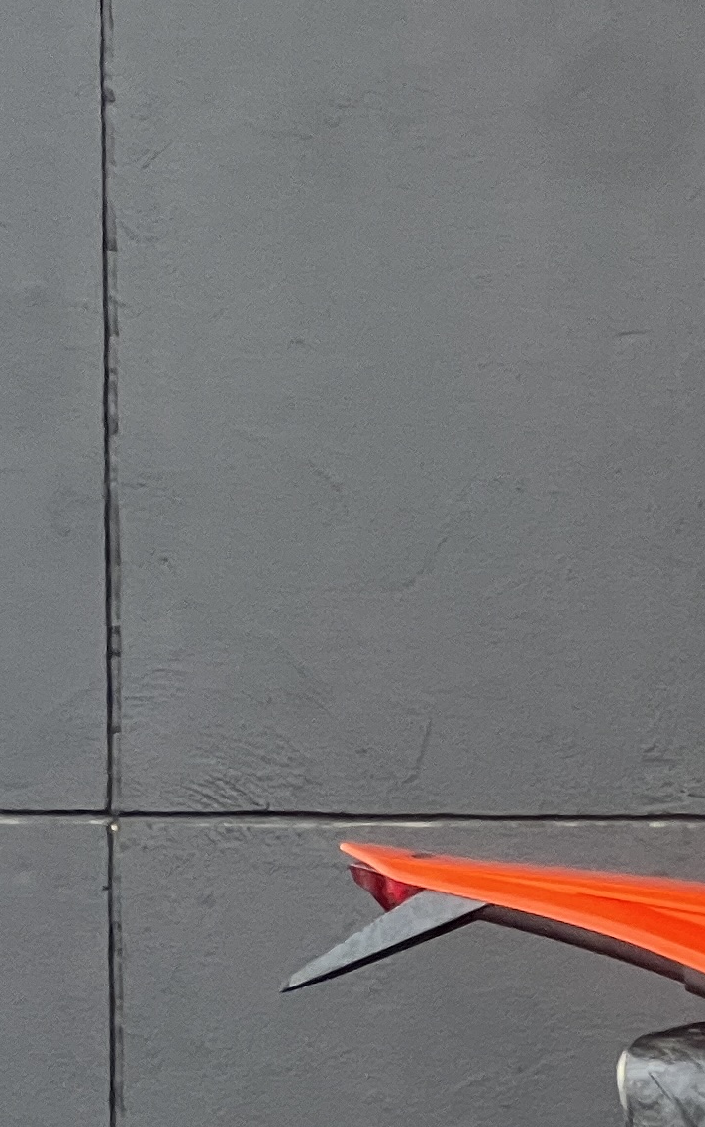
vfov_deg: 7.2
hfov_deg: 4.4
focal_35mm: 289
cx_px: 1818
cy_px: 1406
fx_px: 8883
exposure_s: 1/99
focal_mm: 9
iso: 64
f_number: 2.8
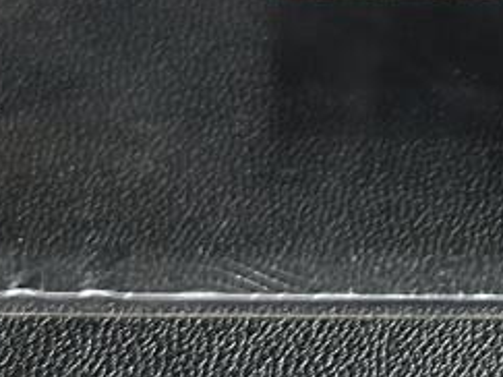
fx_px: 4023
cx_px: 1319
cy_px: -481
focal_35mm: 277
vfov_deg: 5.2
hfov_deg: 6.7
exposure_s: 1/50
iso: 160
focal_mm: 6.86
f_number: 1.78
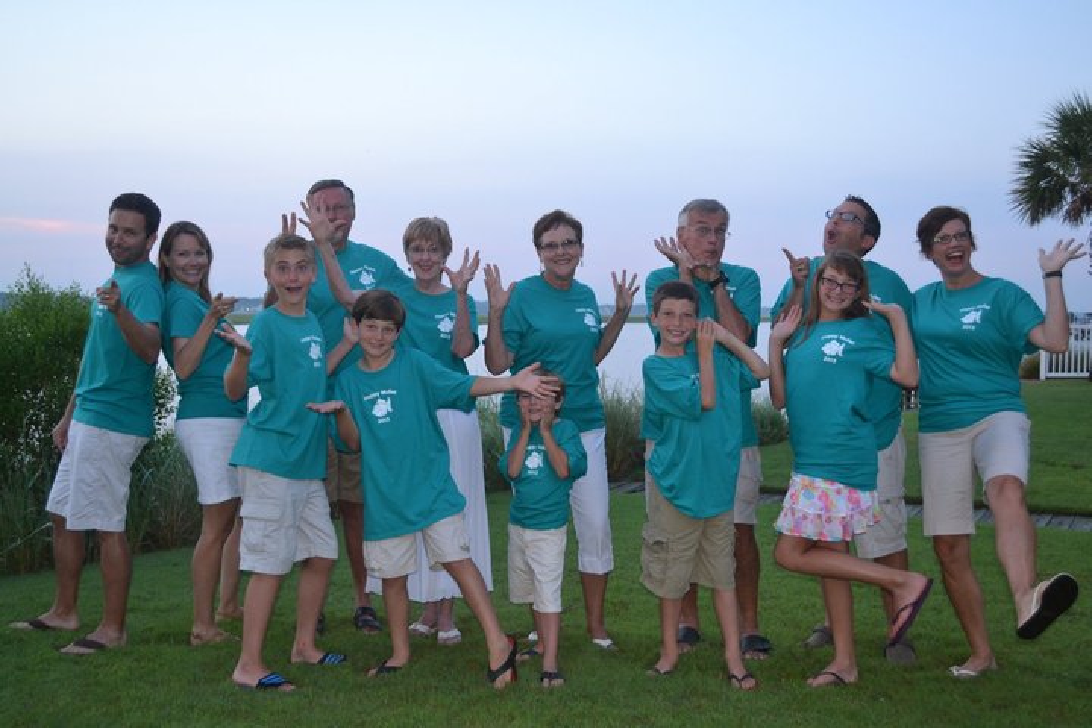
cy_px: 364
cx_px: 546
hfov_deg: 49.6
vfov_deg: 34.2
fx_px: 1183
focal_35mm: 39
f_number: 4.2
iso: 500
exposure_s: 1/60
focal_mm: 26
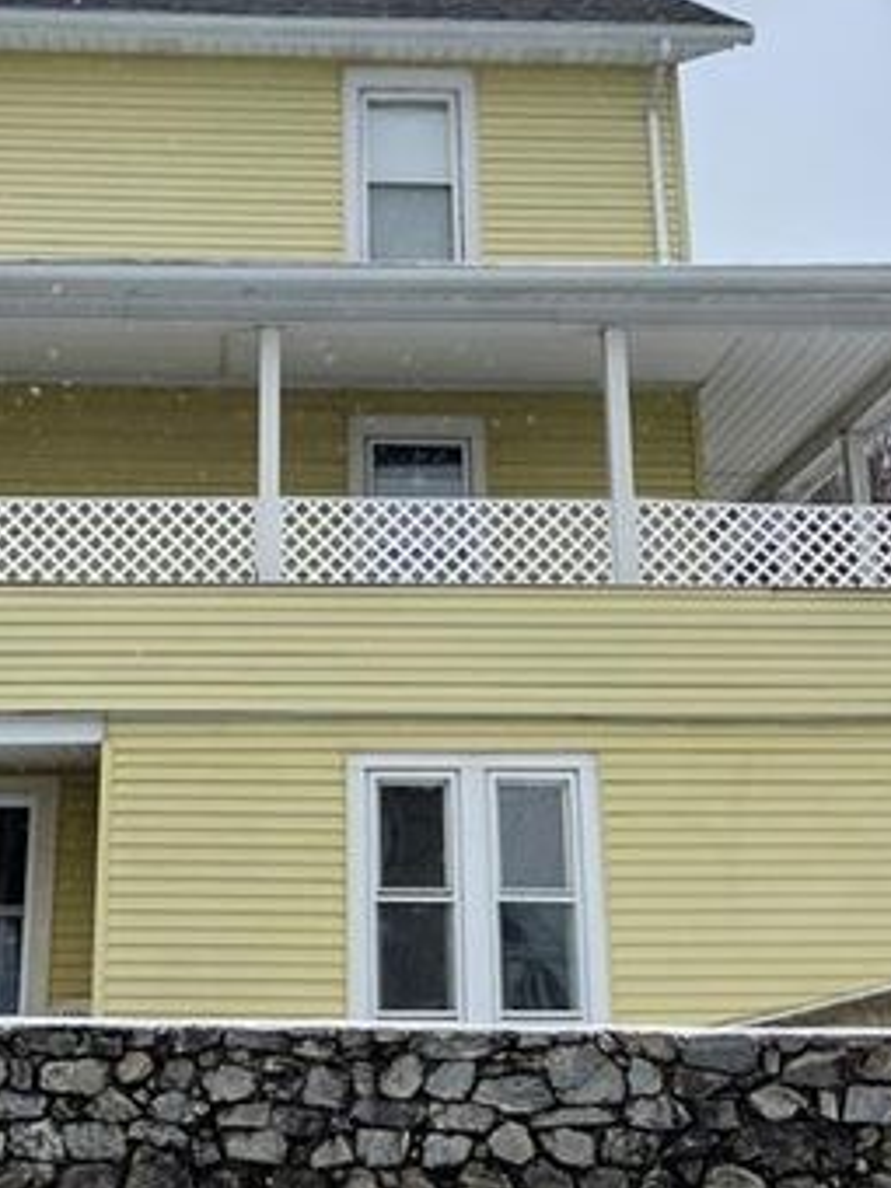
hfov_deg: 29.3
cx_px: 255
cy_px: 519
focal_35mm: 49
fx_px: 1682
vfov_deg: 38.8
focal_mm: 5.1
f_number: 1.6
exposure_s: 1/2433
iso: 32
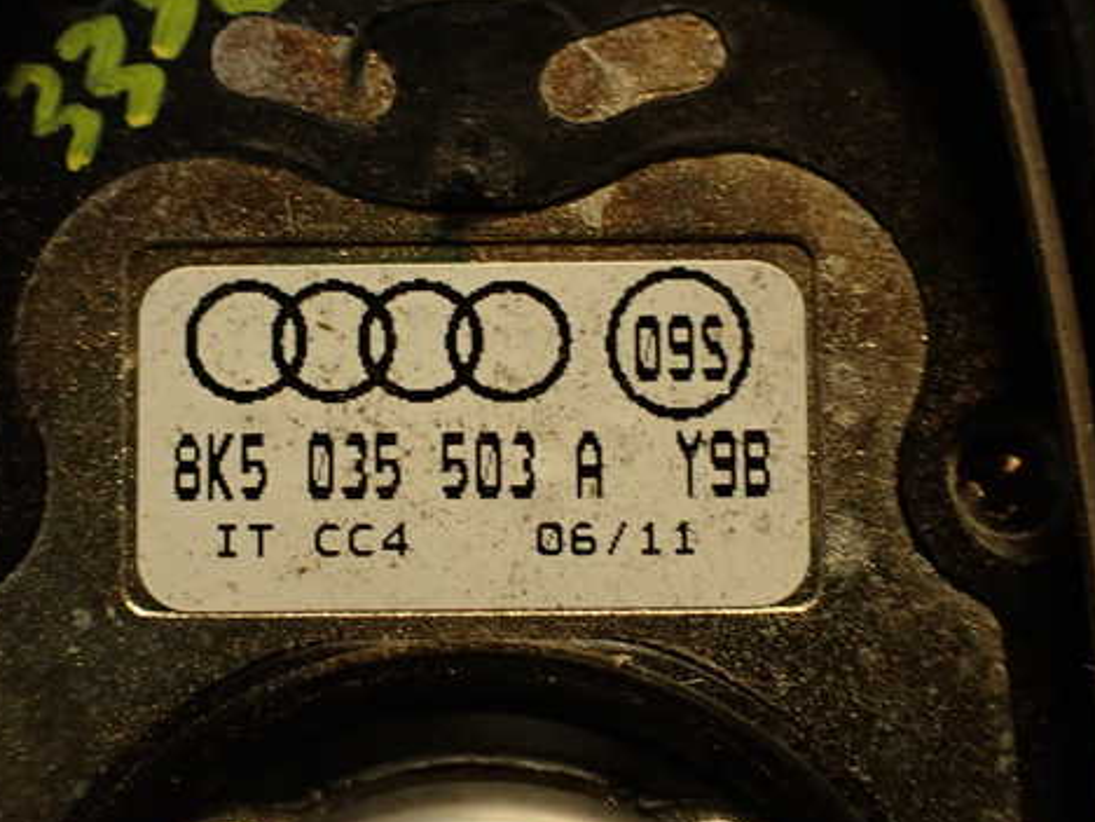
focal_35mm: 41
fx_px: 1297
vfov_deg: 35.1
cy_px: 445
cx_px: 480
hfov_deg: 45.7
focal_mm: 5.79
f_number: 2.4
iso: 250
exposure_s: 1/30
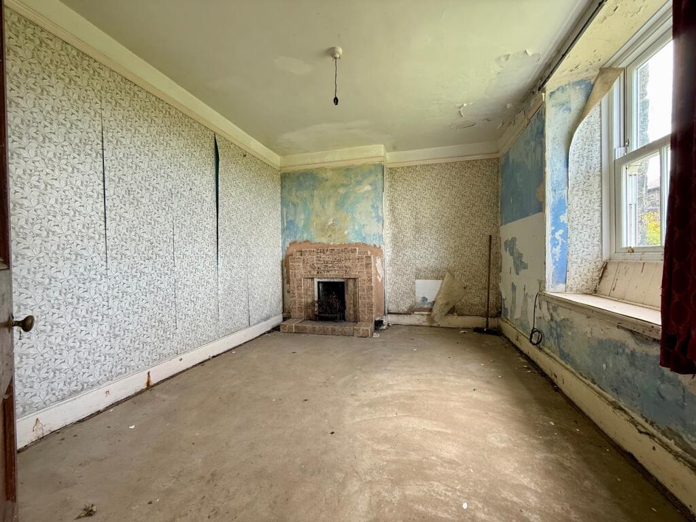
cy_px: 261
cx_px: 348
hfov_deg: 102.1
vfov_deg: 85.7
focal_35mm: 14
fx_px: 281
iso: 200
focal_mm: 2.22
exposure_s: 1/99
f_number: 2.2
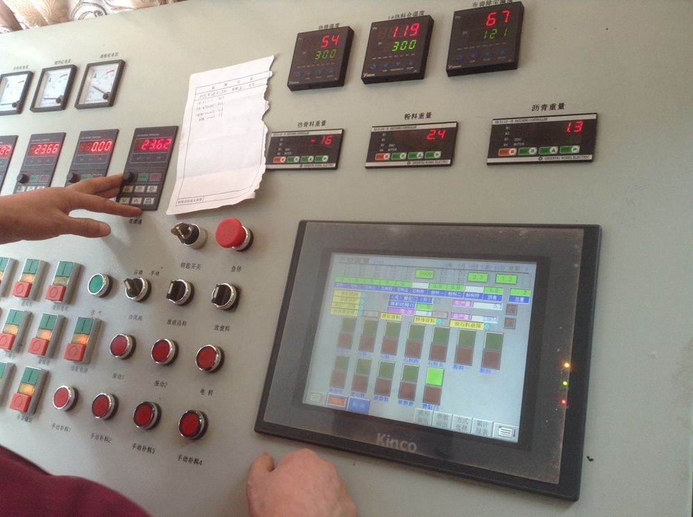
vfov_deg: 42.8
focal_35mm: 33
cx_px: 346
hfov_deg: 55.4
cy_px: 258
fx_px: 660
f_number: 2.4
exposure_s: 1/24
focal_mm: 3.3
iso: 50
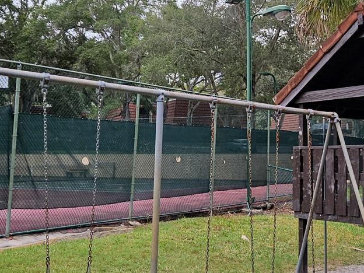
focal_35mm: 59
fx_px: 620
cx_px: 285
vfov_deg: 24.8
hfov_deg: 31.9
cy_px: 125
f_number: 1.8
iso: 25
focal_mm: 5.4
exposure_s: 1/395
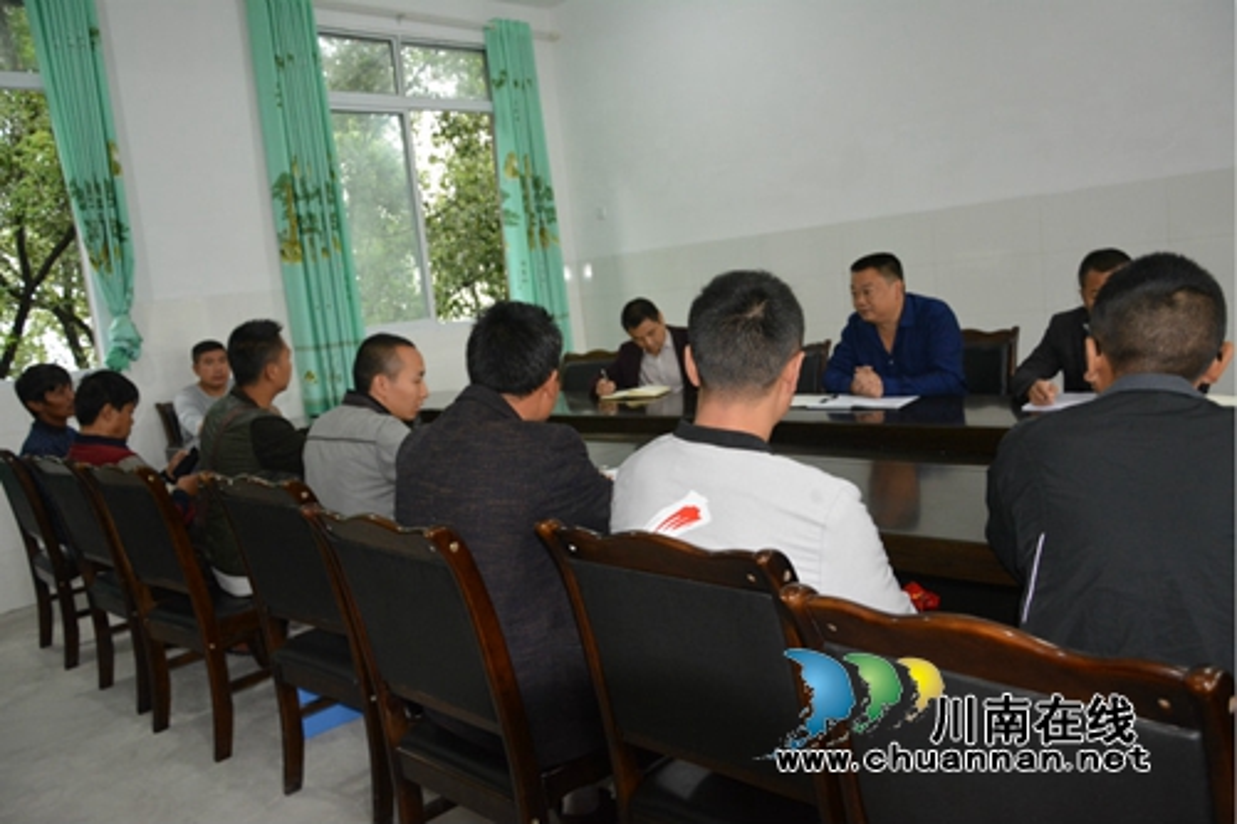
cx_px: 618
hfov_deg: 67.4
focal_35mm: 27
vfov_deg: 47.9
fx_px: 927
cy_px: 412
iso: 1600
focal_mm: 18
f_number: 3.5
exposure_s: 1/60
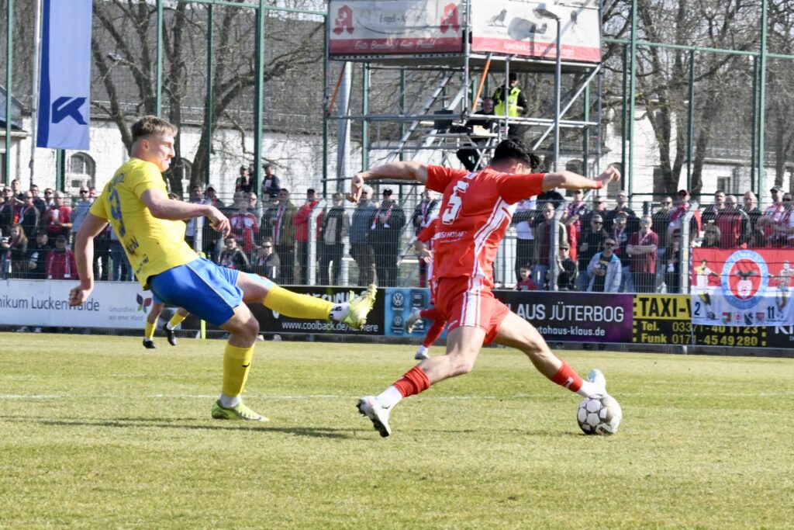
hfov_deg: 14.7
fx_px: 3088
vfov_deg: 9.8
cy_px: 265
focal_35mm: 140
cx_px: 397
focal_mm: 140
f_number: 20
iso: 8000
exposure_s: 1/1600
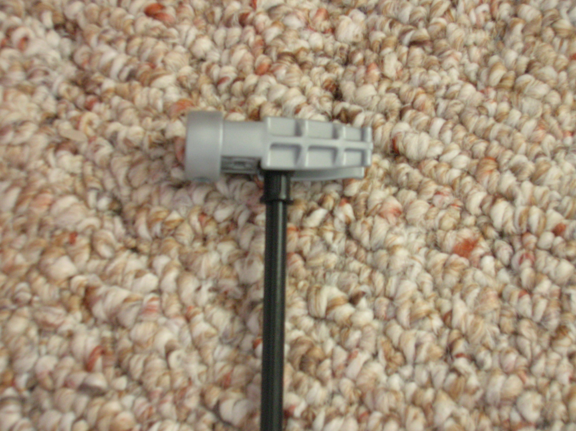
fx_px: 898
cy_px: 216
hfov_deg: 35.6
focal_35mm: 54
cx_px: 288
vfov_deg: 27.0
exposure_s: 1.5
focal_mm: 9
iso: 200
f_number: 3.4
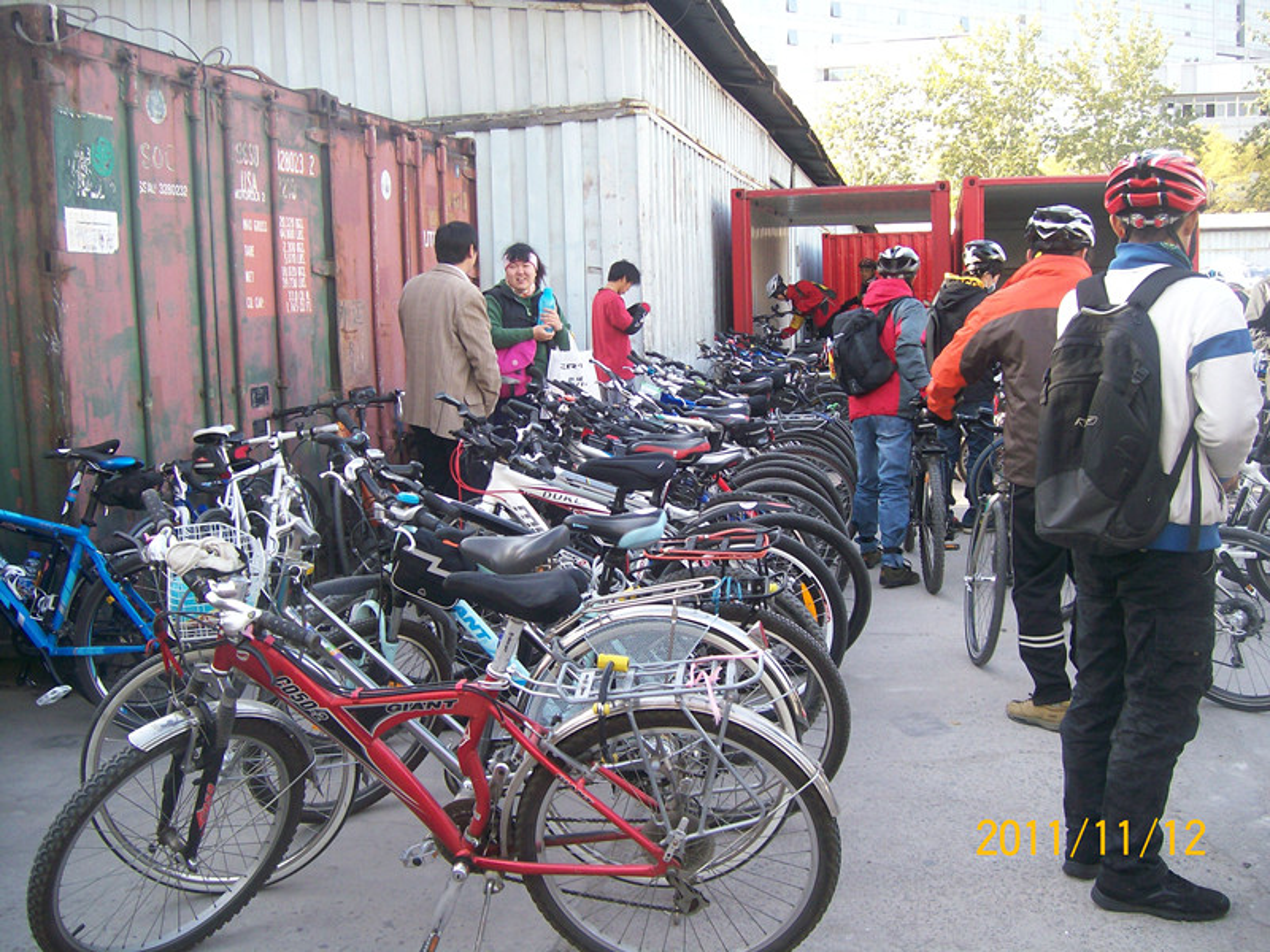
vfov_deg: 40.7
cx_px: 635
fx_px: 1284
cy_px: 476
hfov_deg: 52.6
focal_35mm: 35
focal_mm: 5.8
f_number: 2.8
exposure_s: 1/102
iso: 80
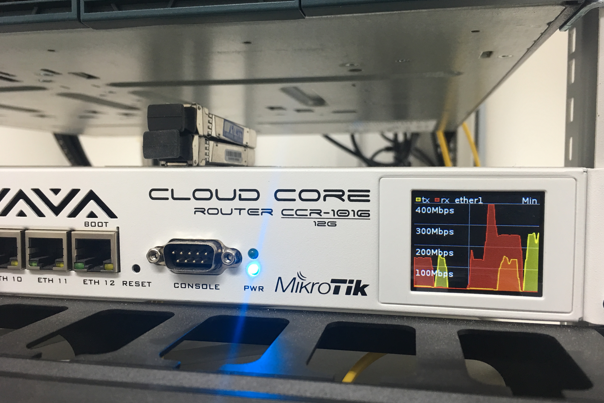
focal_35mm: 31
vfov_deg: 42.3
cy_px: 205
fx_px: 520
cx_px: 309
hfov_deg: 60.3
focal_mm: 4.15
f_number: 2.2
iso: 50
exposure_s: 1/17
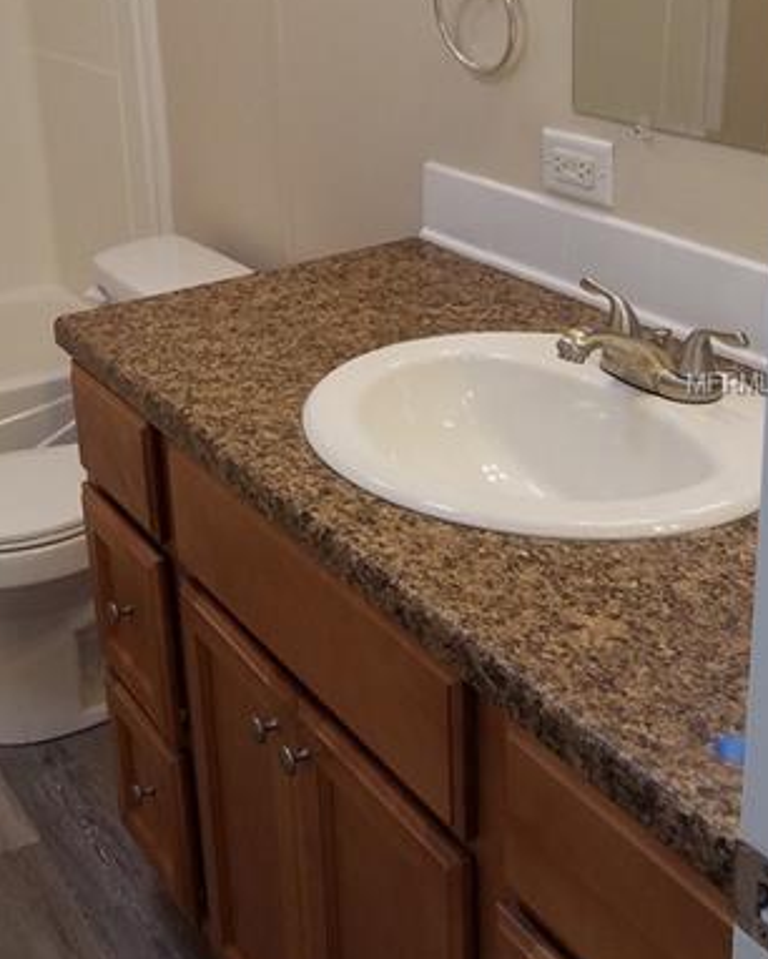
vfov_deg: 36.5
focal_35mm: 51
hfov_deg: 28.6
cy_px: 384
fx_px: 1448
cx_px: 78
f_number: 1.7
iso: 100
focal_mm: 4.2
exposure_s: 1/120
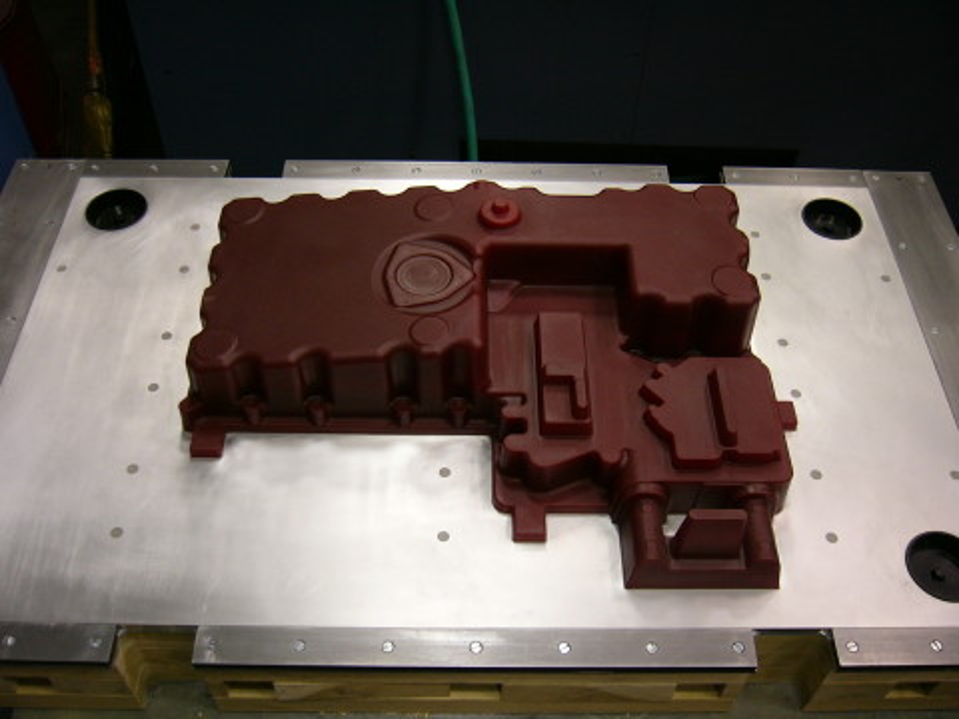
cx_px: 480
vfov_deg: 40.7
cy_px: 360
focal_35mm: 35
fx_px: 970
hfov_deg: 52.6
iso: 100
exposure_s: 1/50
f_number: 2.8
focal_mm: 5.8
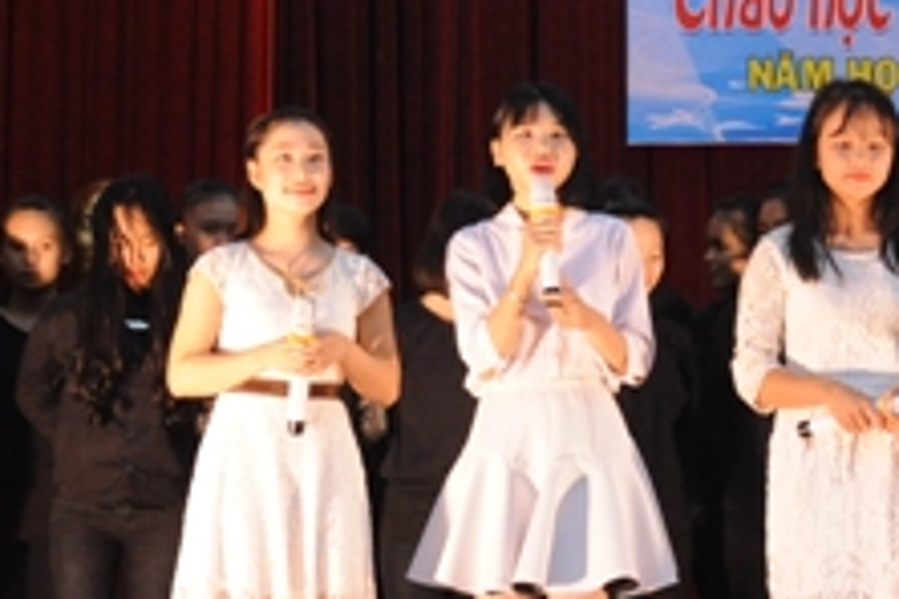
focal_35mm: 135
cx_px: 516
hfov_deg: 15.2
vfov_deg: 10.1
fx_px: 3371
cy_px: 166
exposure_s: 1/60
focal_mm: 50
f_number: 5.6
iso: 5000
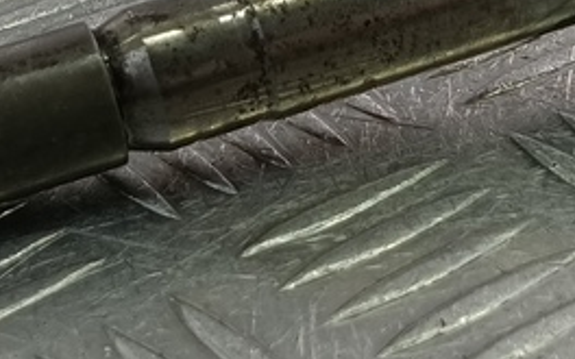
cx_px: 470
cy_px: -24
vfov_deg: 11.6
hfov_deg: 18.6
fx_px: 1739
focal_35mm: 111
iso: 119
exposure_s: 1/100
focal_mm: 4.11
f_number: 1.6
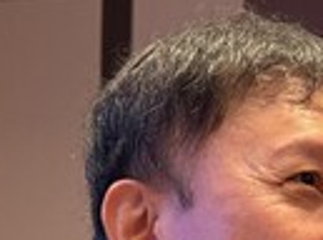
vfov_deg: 6.4
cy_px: 518
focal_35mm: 224
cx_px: 436
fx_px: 2084
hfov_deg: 8.7
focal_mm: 6.76
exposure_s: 1/40
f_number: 1.78
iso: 200
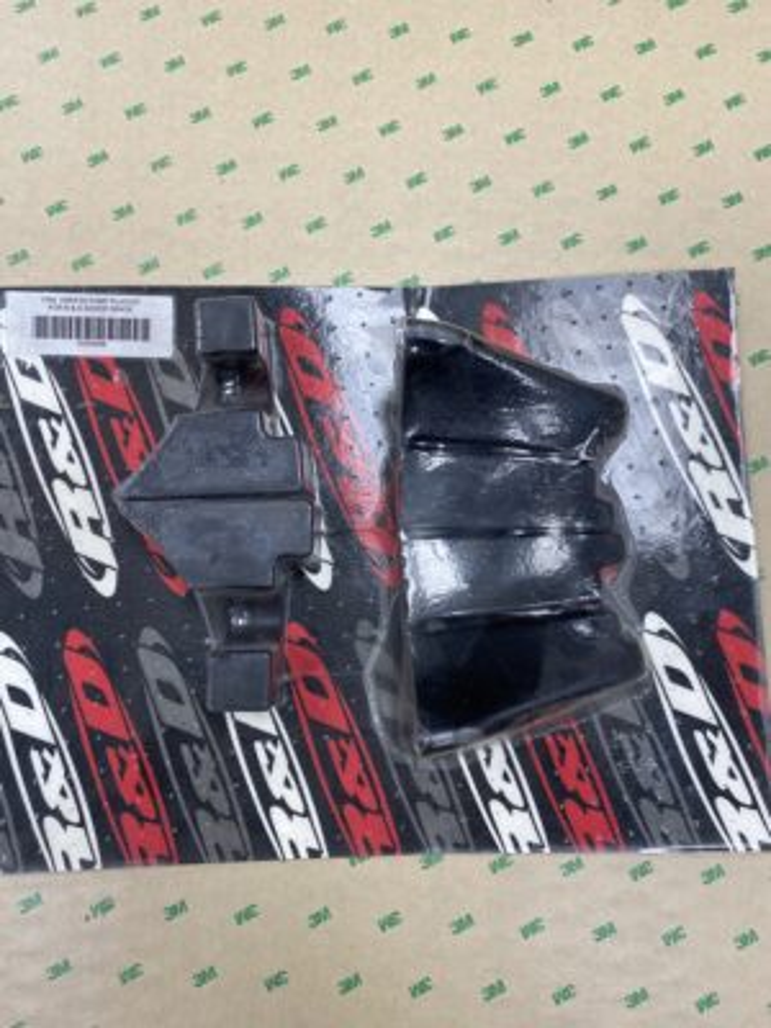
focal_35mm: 26
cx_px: 386
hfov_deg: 53.1
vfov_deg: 67.3
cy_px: 514
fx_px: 772
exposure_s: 1/100
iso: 80
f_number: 1.8
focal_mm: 4.25
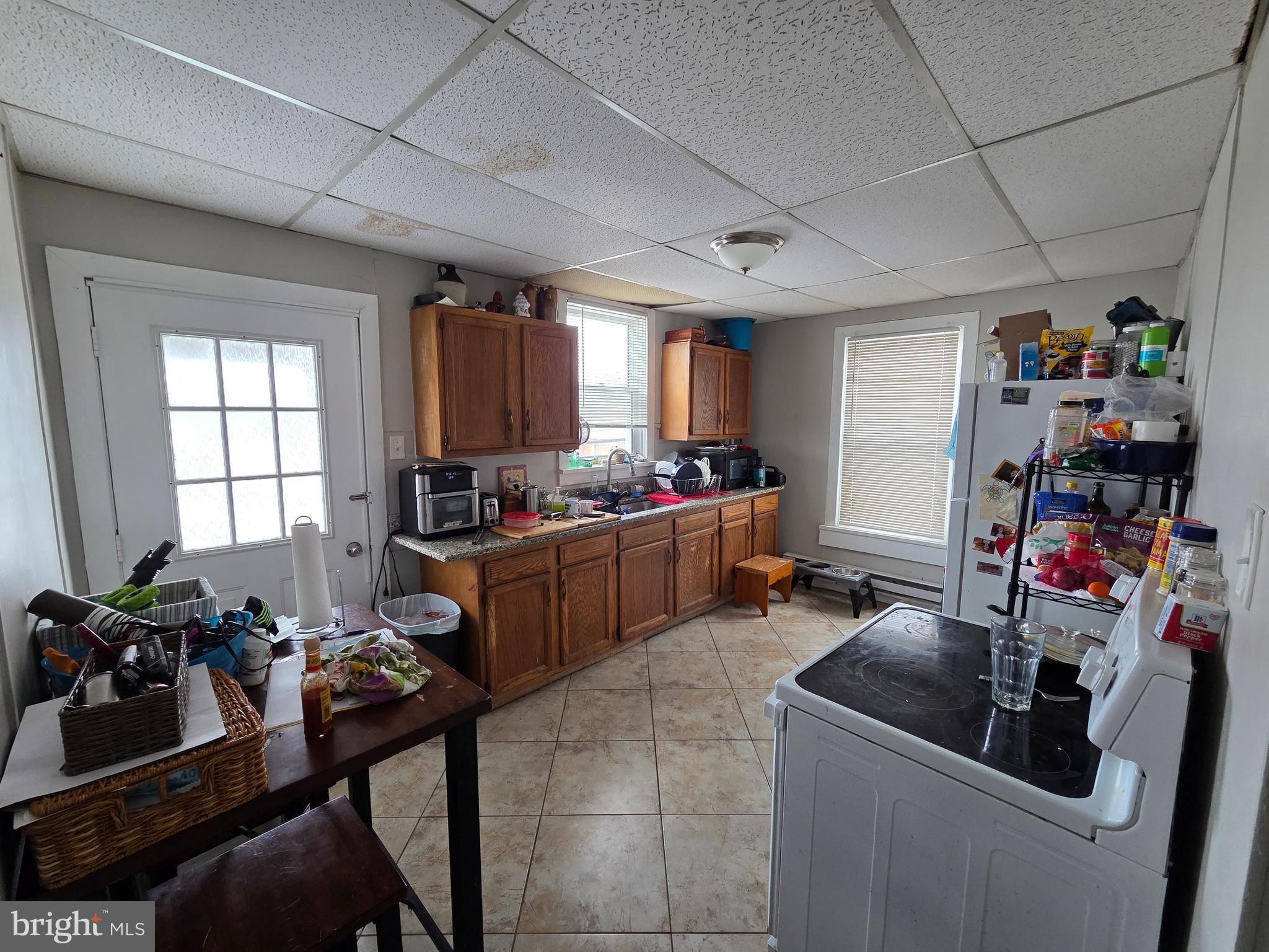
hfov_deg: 106.2
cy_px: 476
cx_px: 634
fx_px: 477
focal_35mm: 13
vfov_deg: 89.9
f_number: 2.2
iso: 160
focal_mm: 2.2
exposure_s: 1/120
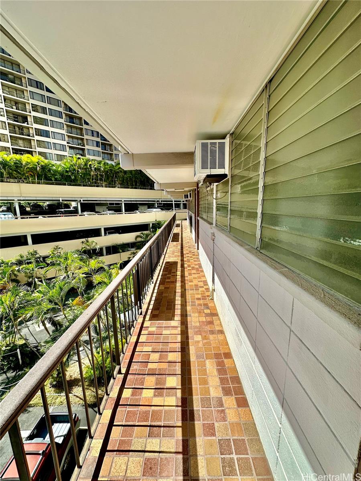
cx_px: 180
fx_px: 195
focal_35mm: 14
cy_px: 240
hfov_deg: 85.7
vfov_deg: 102.1
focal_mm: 2.22
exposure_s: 1/1159
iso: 50
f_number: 2.2
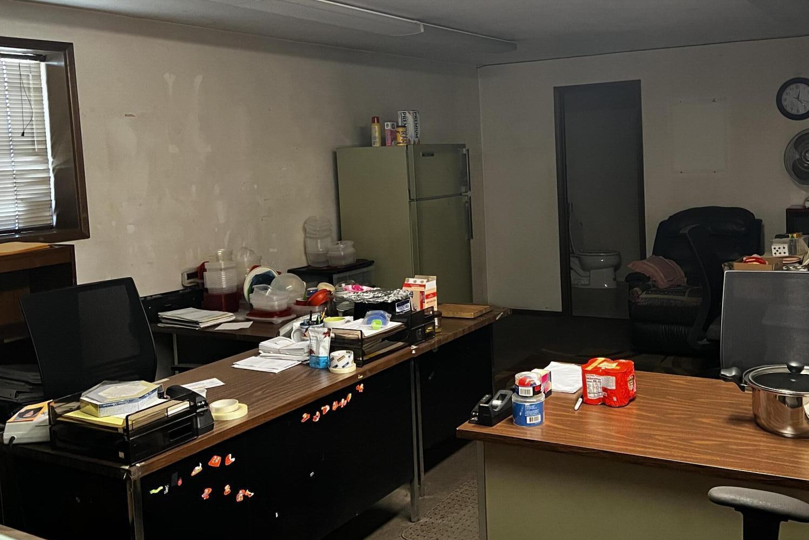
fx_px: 809
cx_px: 522
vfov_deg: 36.7
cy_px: 206
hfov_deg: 52.4
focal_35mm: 36
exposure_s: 1/60
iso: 500
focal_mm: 5.7
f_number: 1.5
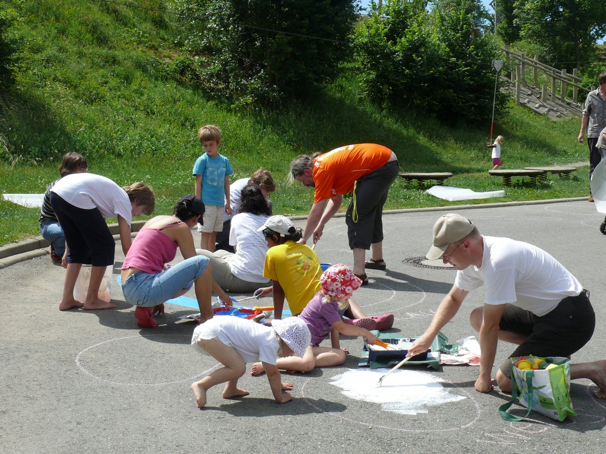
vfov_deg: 26.6
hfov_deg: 34.9
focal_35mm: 55
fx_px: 963
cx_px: 303
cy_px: 227
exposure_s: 1/500
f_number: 5.6
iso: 100
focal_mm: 10.2
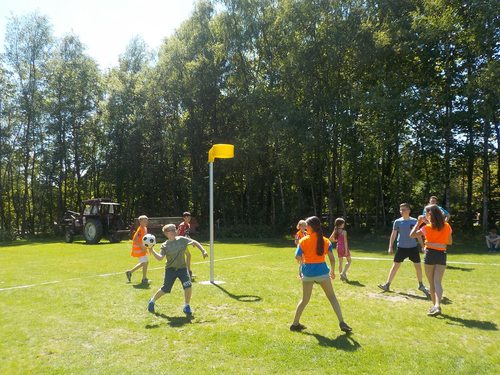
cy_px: 188
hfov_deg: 60.0
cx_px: 250
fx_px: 433
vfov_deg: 46.8
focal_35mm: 30
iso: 125
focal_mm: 4.1
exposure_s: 1/500
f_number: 3.3
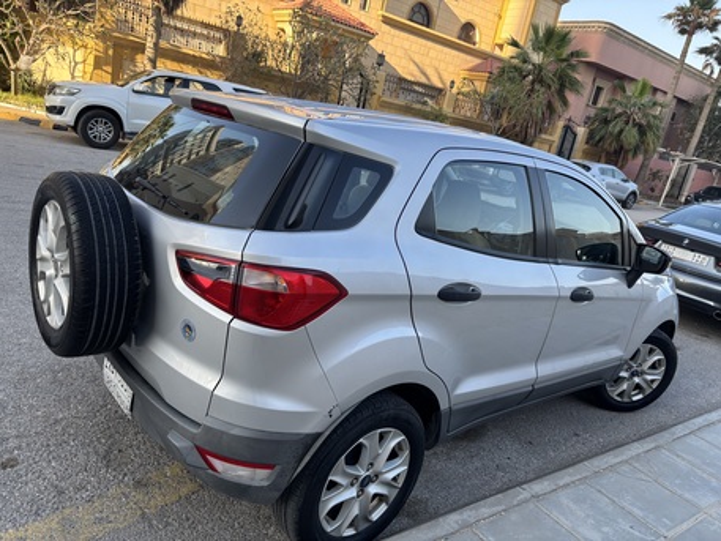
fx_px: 542
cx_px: 360
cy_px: 270
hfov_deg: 67.3
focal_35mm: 26
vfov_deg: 53.1
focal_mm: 5.96
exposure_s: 1/591
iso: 50
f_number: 1.6
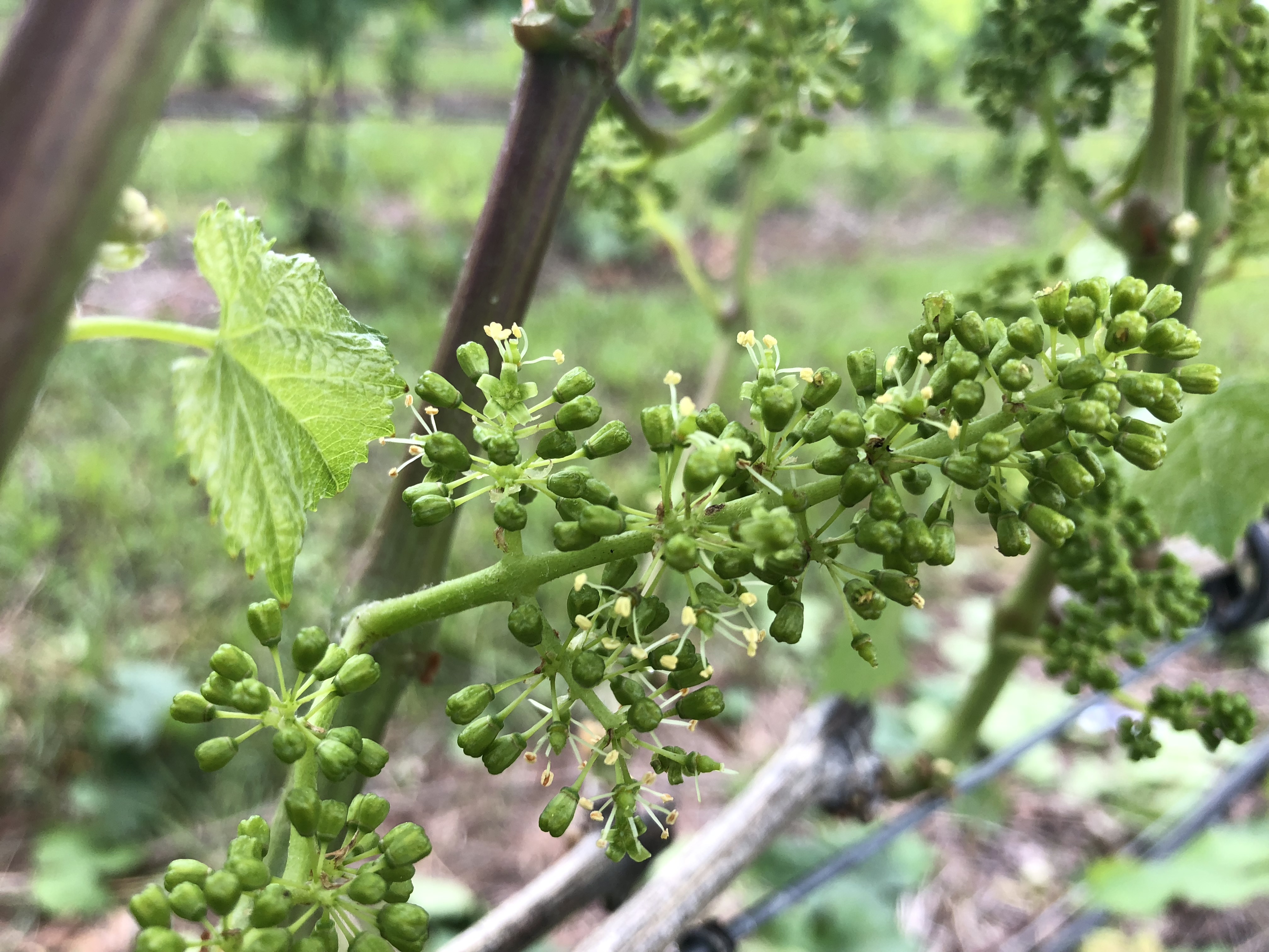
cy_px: 476
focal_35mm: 28
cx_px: 634
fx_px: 1026
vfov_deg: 49.7
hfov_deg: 63.4
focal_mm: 3.99
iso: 20
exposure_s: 1/264
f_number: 1.8
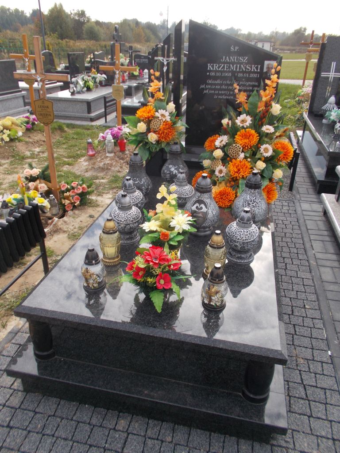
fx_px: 340
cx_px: 170
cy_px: 226
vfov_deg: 67.3
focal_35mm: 26
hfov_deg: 53.1
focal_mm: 4.6
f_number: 8
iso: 80
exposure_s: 1/80
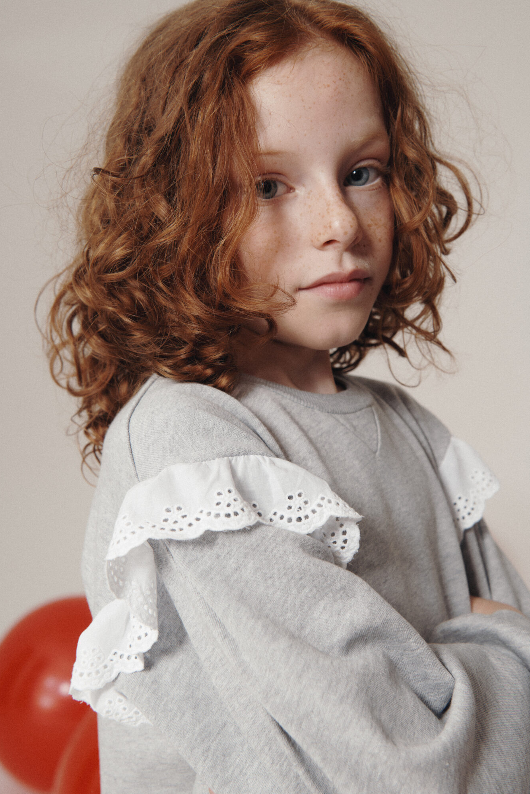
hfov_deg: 31.2
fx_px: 950
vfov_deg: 45.4
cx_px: 263
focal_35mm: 43
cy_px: 399
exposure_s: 1/200
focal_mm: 42
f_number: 8
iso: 200
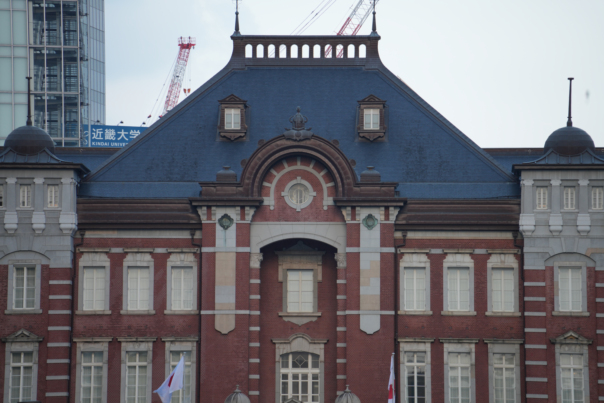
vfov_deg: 4.6
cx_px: 302
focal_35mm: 300
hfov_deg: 6.9
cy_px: 202
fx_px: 5033
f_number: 7.1
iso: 400
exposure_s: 1/125
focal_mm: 300
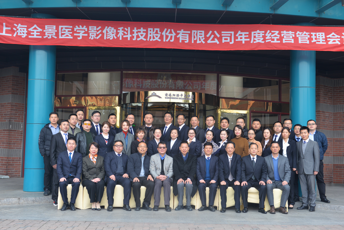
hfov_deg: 39.6
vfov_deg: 27.0
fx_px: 478
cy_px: 115
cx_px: 172
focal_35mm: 50
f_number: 5.6
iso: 400
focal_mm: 50
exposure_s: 1/125
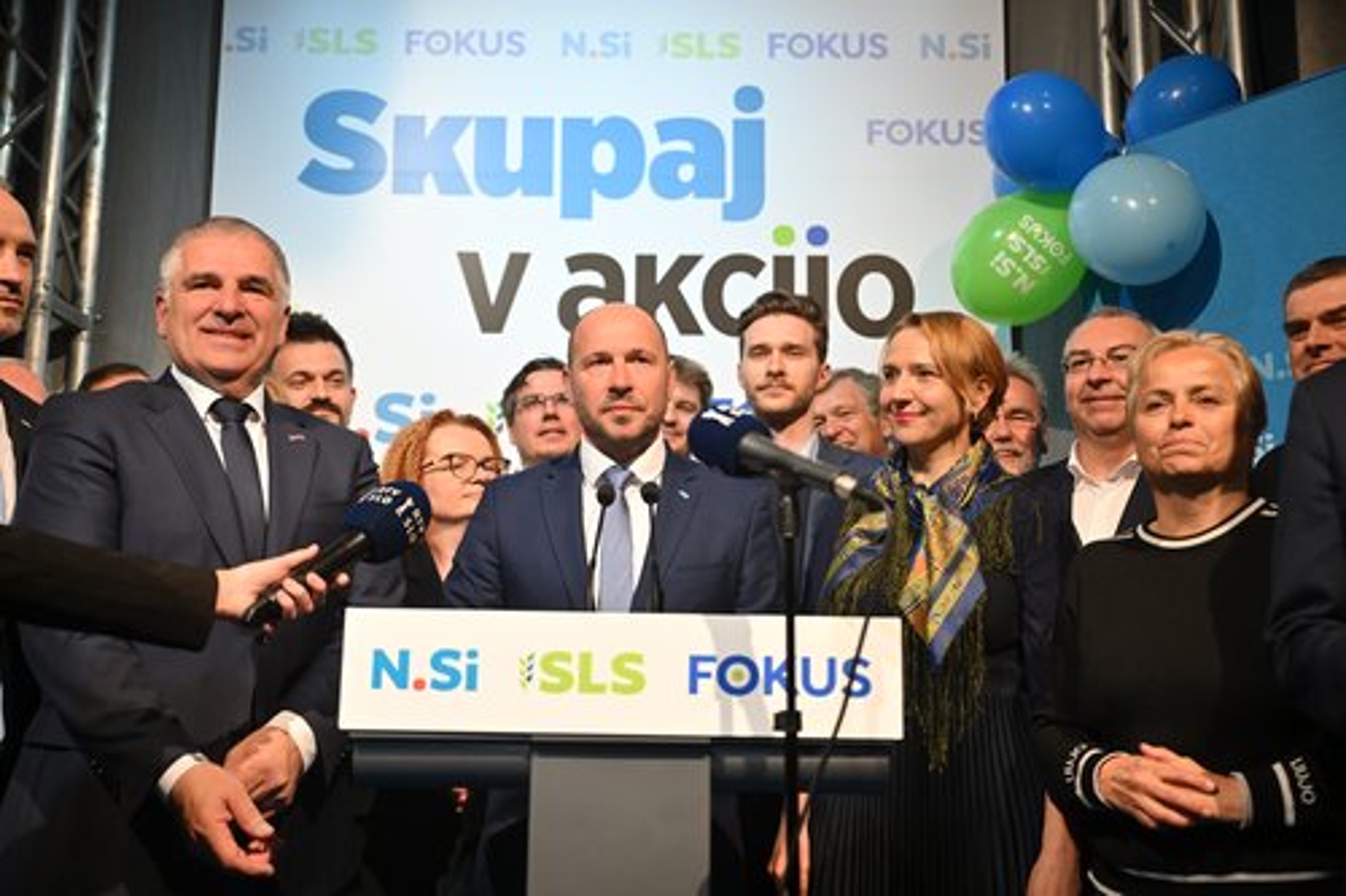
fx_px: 1383
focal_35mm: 37
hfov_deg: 51.9
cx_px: 673
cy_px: 448
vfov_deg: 35.9
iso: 500
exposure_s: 1/320
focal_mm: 37
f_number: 2.8
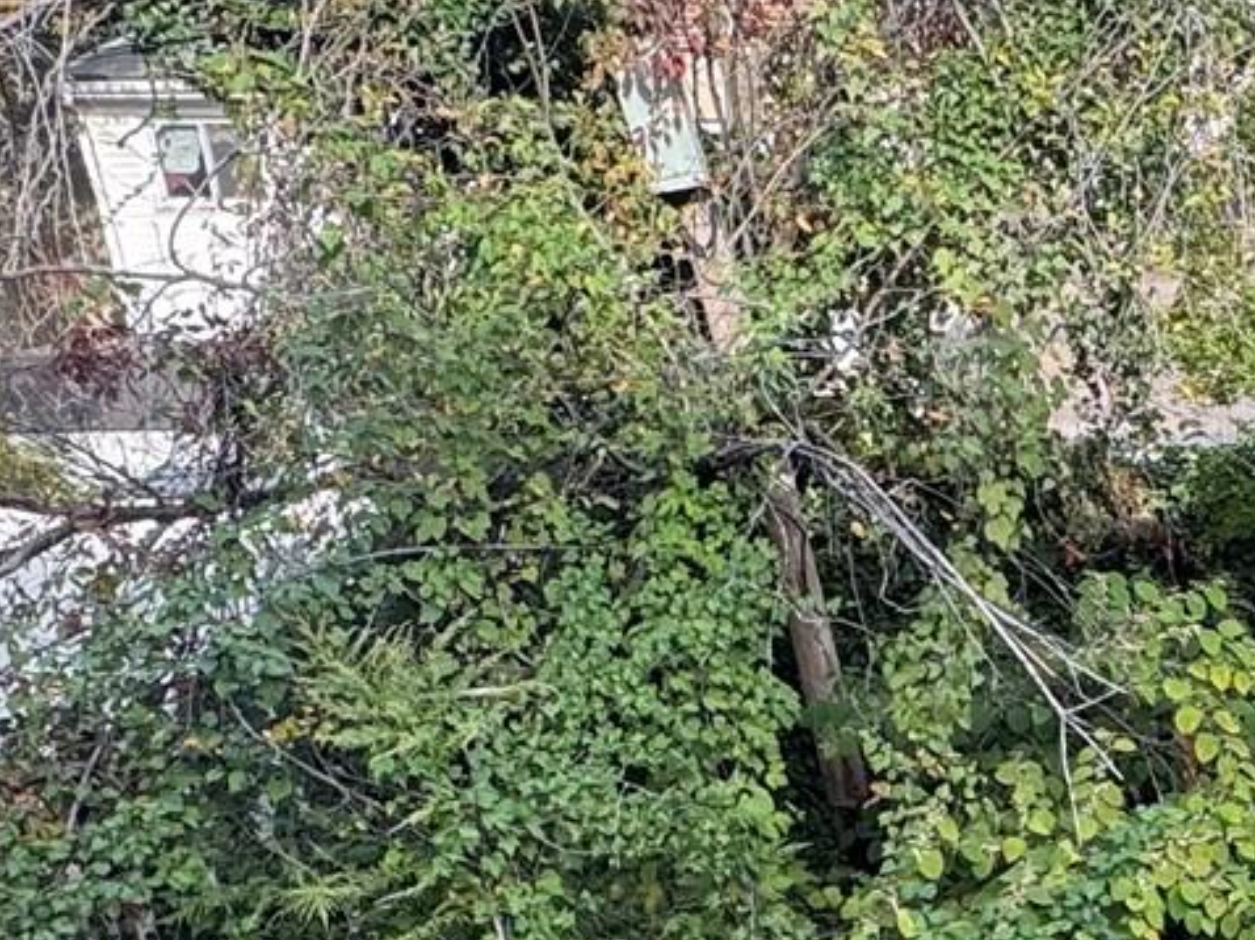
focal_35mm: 60
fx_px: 2174
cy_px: 790
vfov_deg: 23.9
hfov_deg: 28.9
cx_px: 1402
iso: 40
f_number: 2.2
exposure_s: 1/241
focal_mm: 2.22
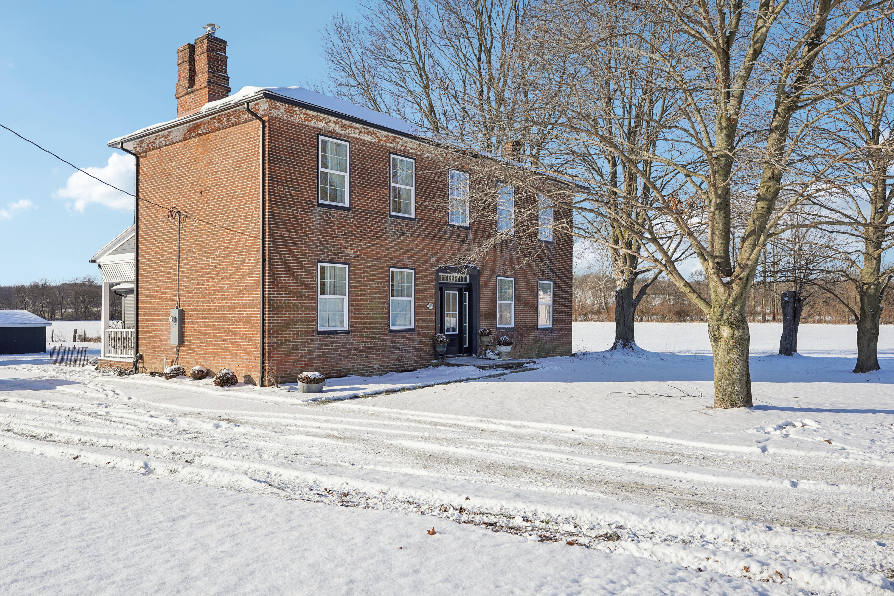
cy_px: 298
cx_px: 447
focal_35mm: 28
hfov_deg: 66.4
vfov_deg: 47.2
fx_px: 683
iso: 100
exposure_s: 1/320
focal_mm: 27.5
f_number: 8
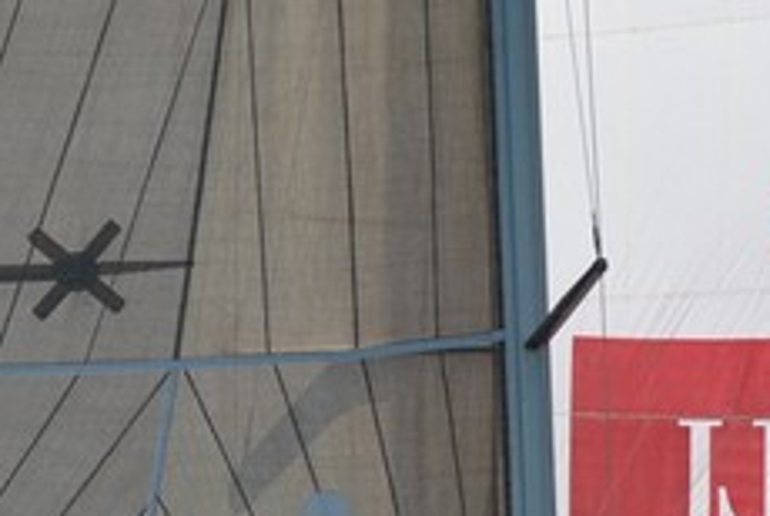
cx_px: 311
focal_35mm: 480
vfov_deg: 2.9
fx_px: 10280
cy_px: 791
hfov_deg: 4.3
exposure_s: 1/500
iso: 100
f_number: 5.6
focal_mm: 82
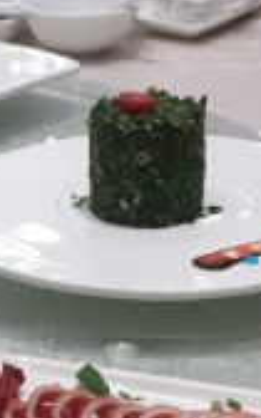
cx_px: -4
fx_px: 1457
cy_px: 672
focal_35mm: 128
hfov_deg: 10.2
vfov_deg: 14.9
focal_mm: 4.15
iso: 32
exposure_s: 1/33
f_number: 2.2
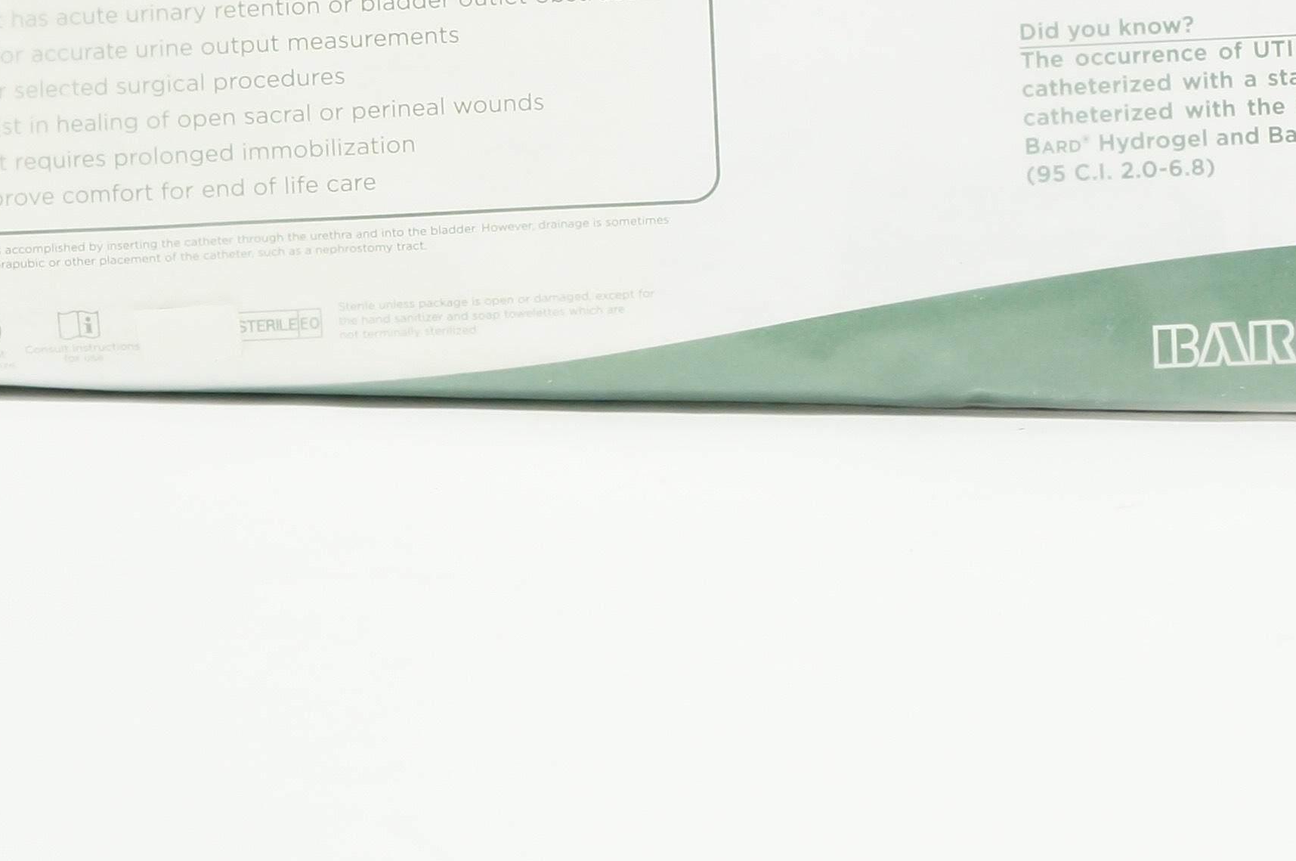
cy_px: -268
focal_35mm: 107
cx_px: 781
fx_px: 3863
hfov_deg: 19.0
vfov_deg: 12.3
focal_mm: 25
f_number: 6.3
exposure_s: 1/50
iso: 400
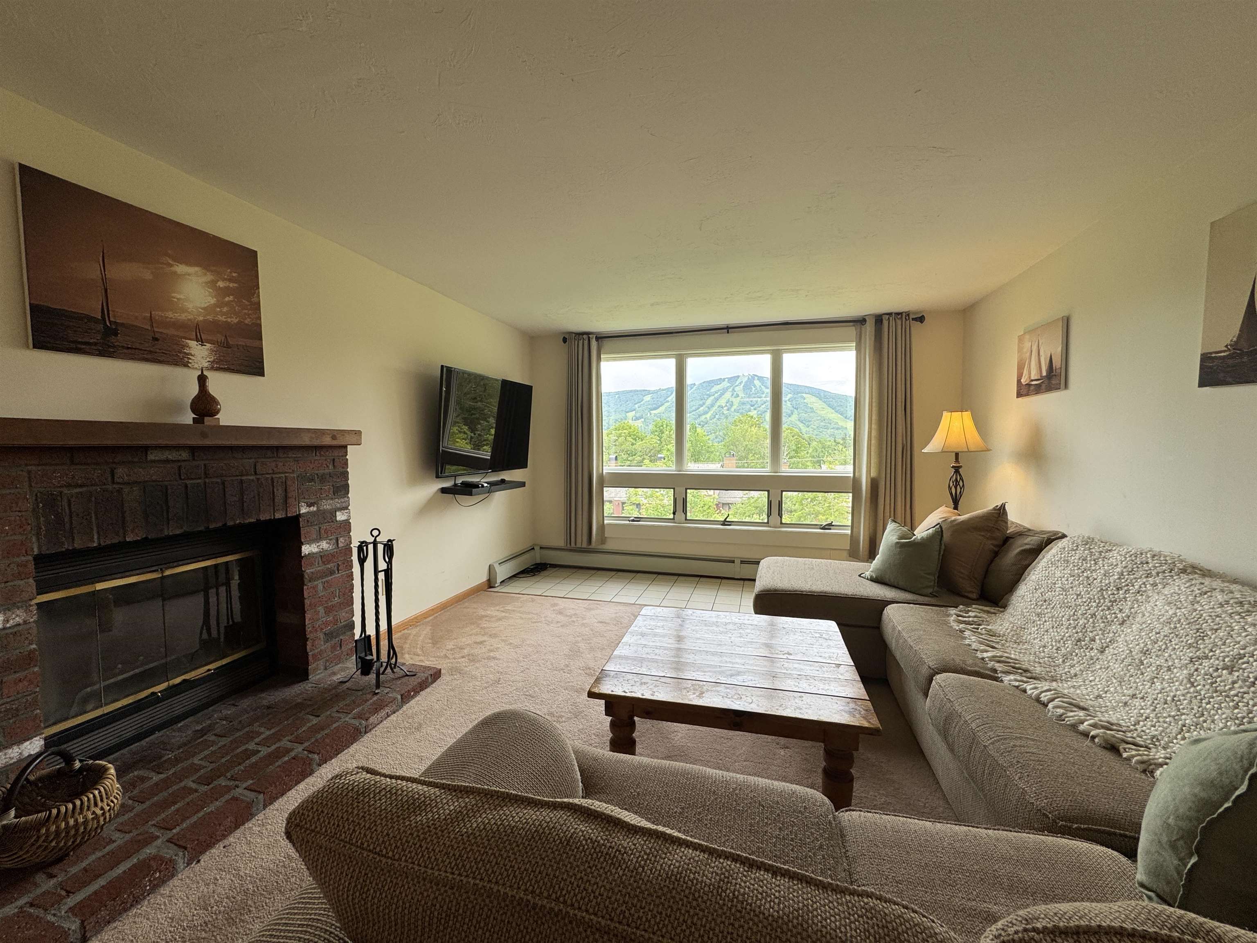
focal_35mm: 14
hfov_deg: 102.1
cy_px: 472
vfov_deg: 85.7
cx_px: 628
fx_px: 508
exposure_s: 1/102
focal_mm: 2.22
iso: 40
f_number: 2.2
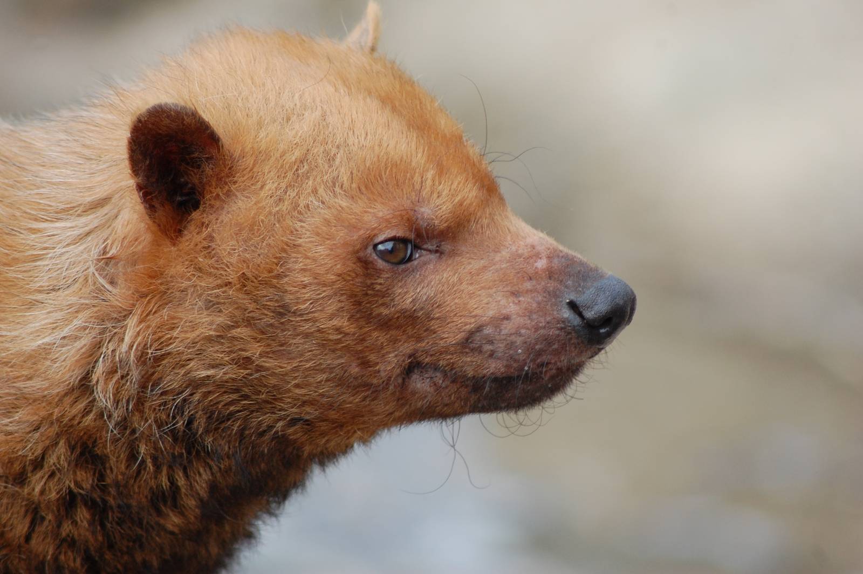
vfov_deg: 3.0
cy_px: 287
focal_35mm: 450
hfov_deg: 4.6
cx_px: 432
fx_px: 10778
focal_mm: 300
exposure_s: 1/500
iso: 560
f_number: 5.6
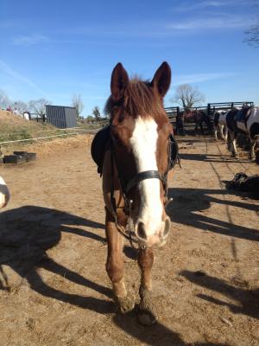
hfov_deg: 40.7
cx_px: 130
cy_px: 173
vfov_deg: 52.6
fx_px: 349
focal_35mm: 35
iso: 50
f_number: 2.4
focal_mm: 4.28
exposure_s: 1/1381
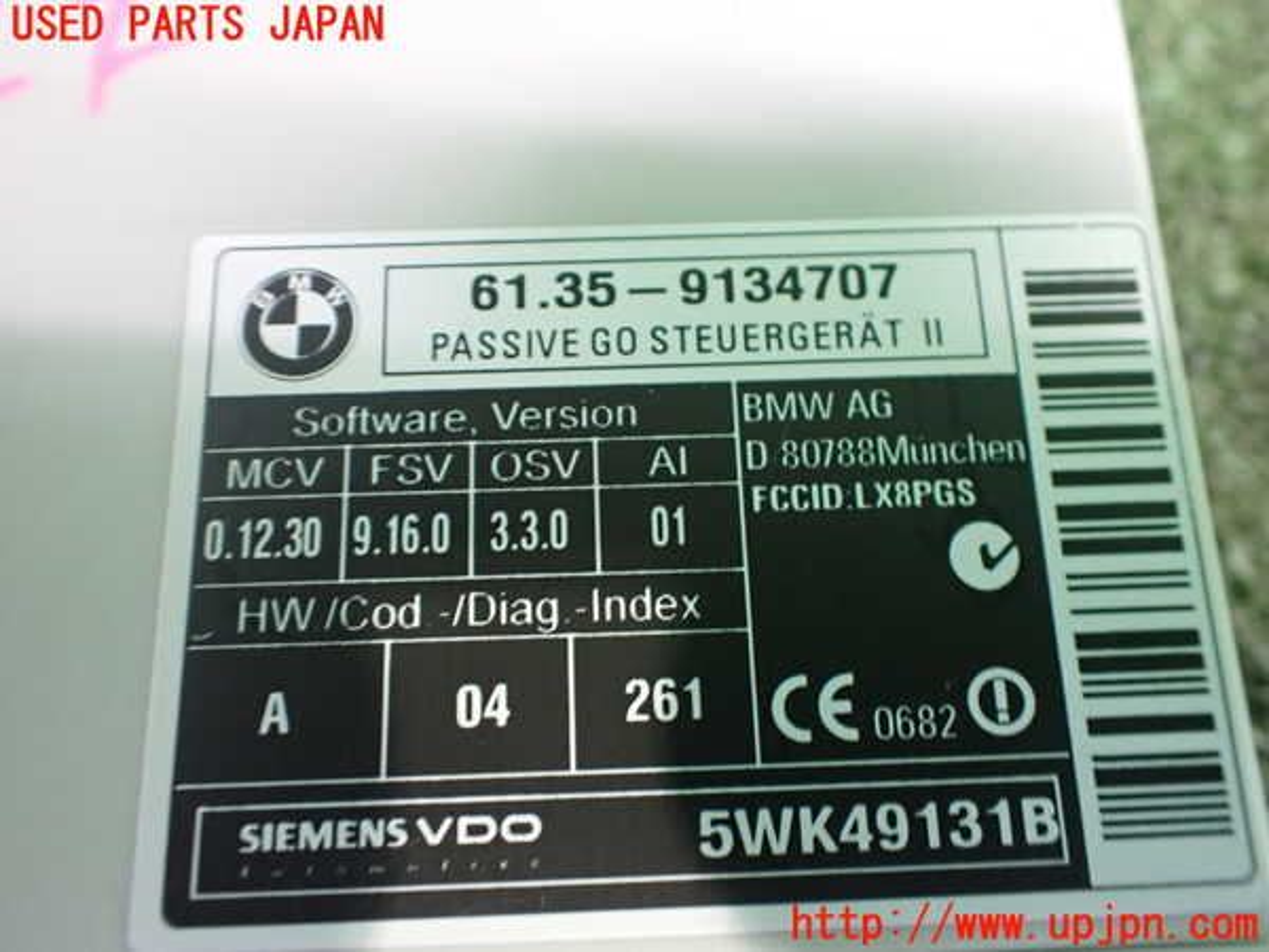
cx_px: 634
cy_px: 476
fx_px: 1100
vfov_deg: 46.8
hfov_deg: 60.0
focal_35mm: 30
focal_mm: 5.4
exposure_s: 1/30
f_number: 2.3
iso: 800
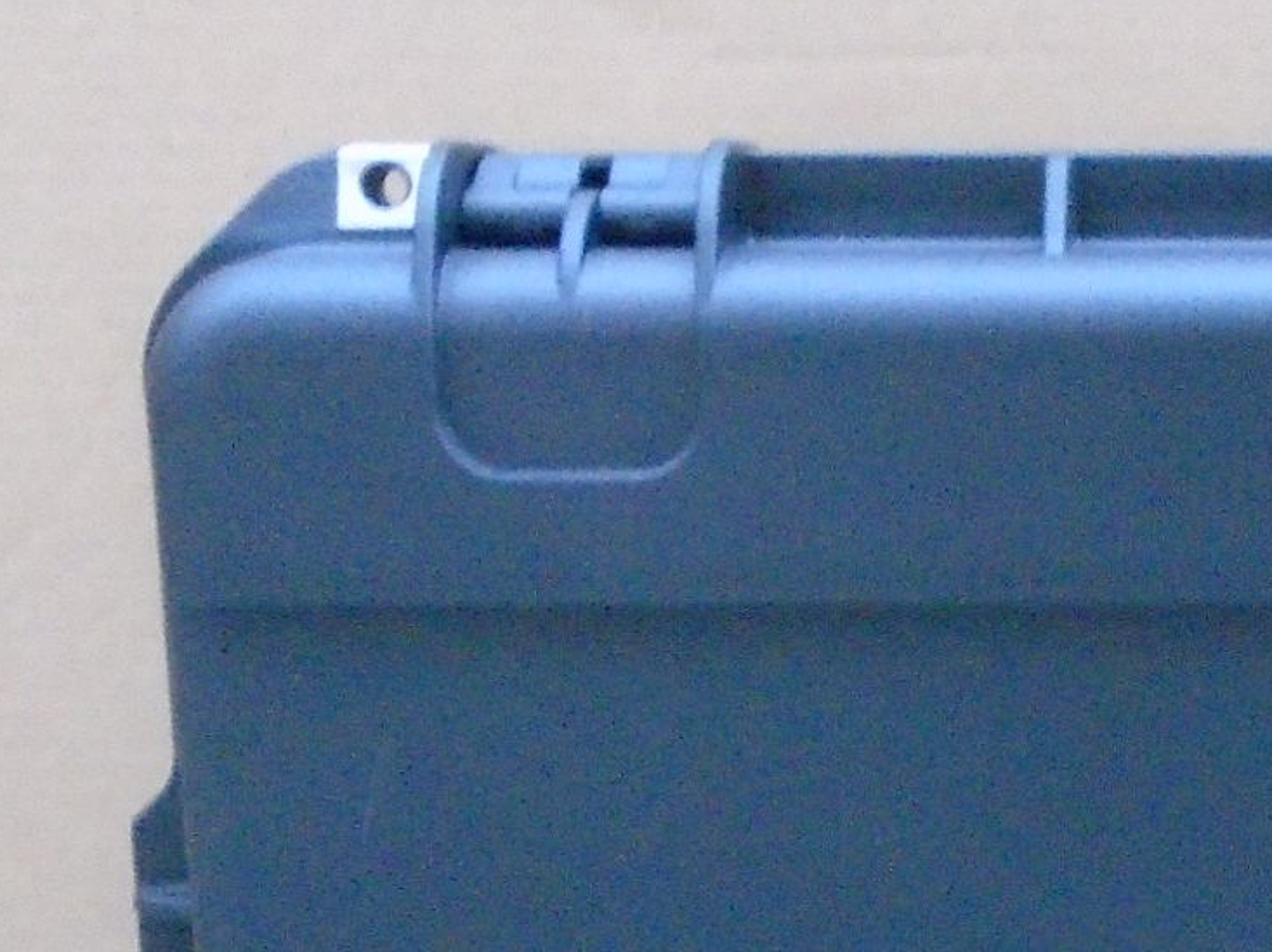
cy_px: 1223
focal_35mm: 92
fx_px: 3379
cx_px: 1447
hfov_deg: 20.2
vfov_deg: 15.3
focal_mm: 4.6
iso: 800
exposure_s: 1/40
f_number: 3.2
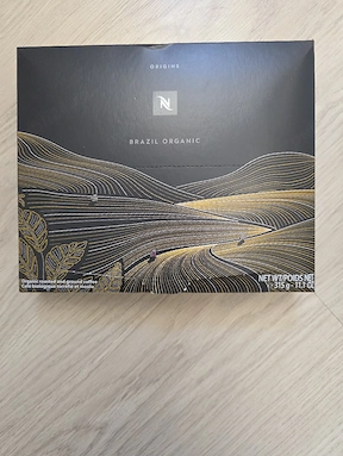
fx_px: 317
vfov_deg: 71.5
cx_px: 167
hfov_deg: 56.9
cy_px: 225
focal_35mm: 24
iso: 500
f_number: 1.7
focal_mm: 6.3
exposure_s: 1/101
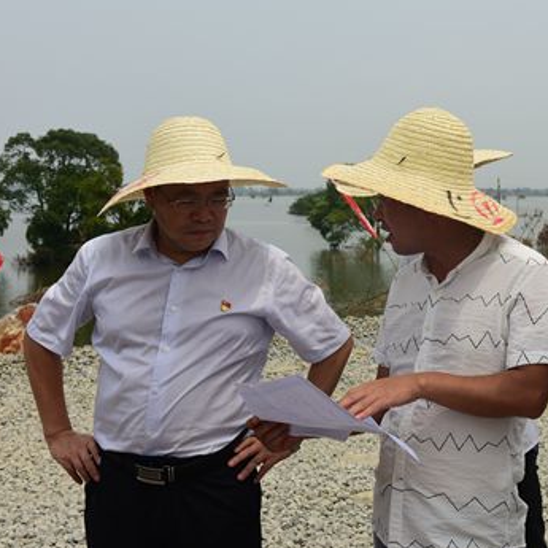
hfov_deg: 27.1
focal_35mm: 62
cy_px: 276
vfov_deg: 27.7
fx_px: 1110
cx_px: 443
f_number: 11
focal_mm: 42
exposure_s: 1/500
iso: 200
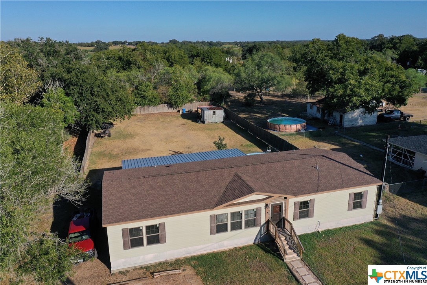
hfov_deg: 65.5
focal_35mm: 28
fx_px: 332
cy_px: 142
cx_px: 214
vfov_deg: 46.4
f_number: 6.3
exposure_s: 1/640
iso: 100
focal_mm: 10.26
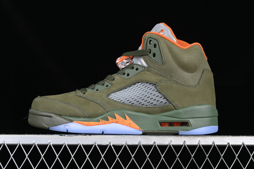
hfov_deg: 27.0
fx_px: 529
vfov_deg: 18.2
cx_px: 127
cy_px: 84
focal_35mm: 75
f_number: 6.3
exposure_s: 1/60
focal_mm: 50
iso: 160
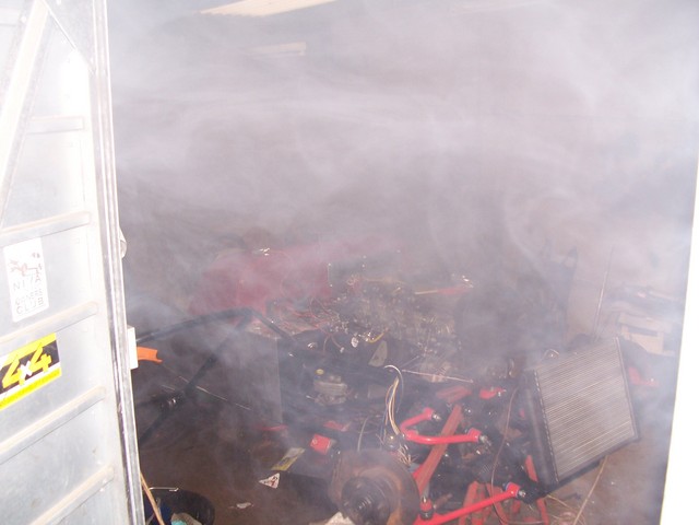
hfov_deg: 52.6
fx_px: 707
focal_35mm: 35
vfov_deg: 40.7
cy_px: 262
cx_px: 350
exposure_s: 1/60
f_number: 2.8
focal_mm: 6
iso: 140
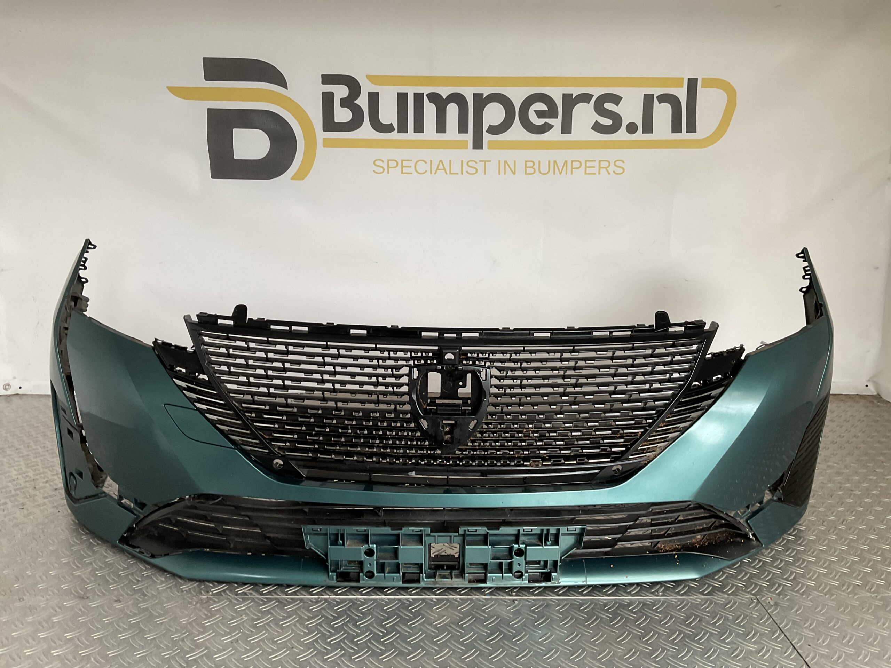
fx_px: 746
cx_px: 446
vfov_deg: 48.2
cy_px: 334
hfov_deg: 61.7
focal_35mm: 29
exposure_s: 1/50
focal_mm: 3
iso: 50
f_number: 1.8
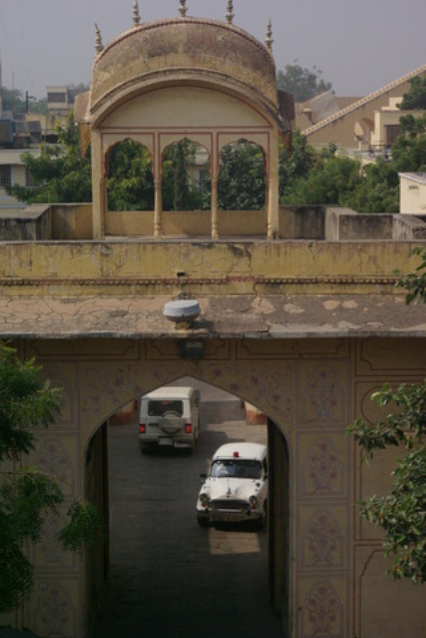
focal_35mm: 82
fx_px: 1464
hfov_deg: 16.6
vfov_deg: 24.6
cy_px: 319
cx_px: 213
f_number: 11
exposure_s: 1/500
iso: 800
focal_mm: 55
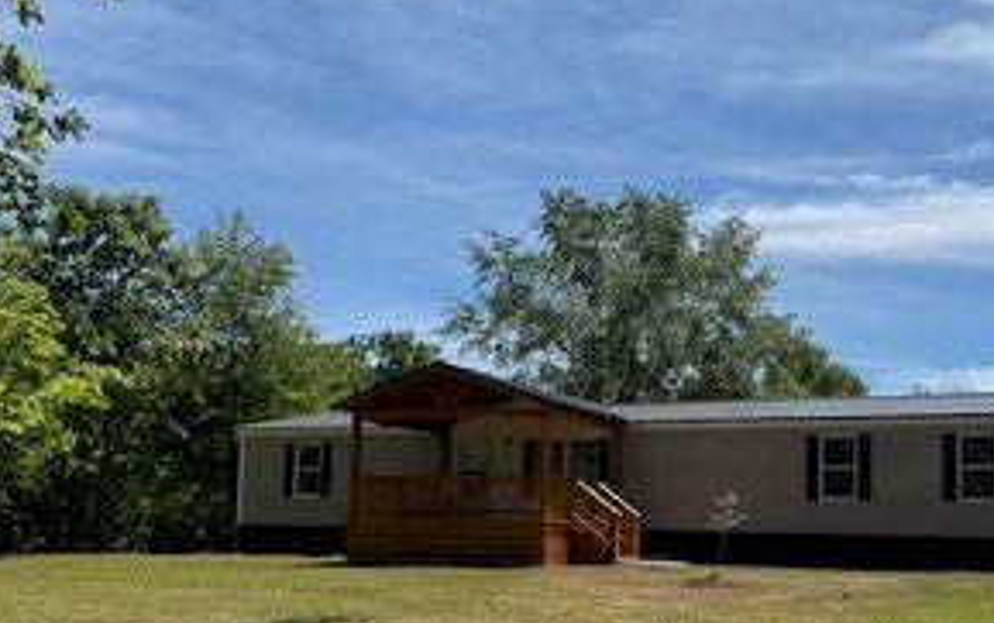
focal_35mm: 44
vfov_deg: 28.8
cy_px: 463
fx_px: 1193
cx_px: 657
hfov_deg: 44.6
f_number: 1.78
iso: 80
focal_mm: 6.76
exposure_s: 1/7092
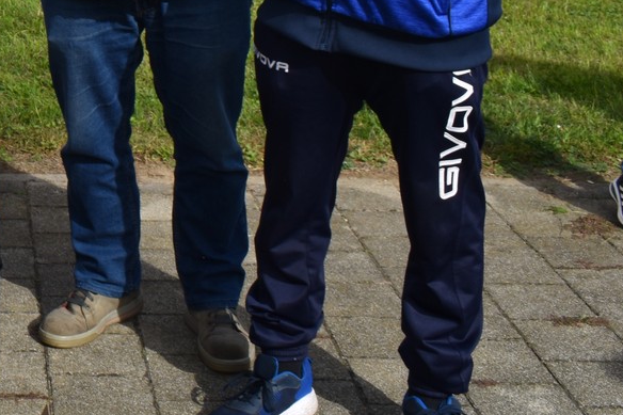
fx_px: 1494
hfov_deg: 21.1
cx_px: -214
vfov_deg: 15.2
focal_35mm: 86
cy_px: -89
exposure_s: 1/200
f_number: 13
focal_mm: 21
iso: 100
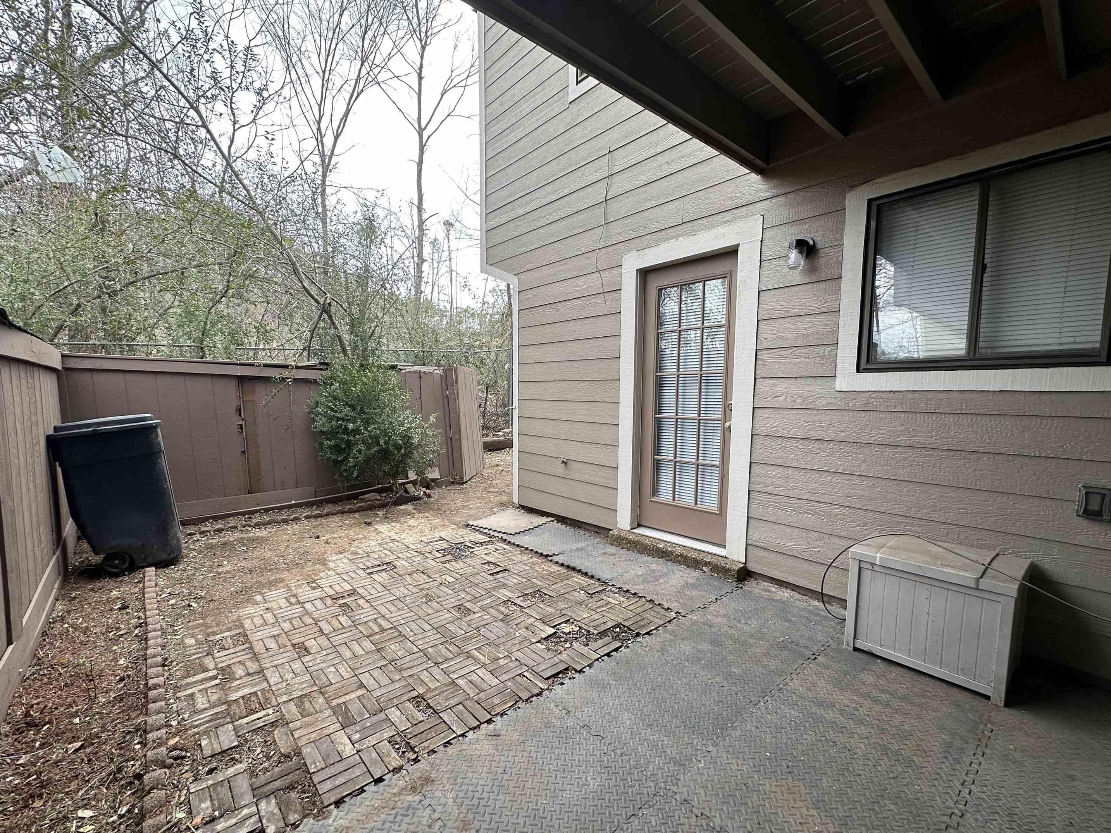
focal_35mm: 15
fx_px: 481
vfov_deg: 81.7
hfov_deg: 98.2
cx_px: 543
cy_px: 440
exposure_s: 1/137
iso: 40
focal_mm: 2.22
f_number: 2.2
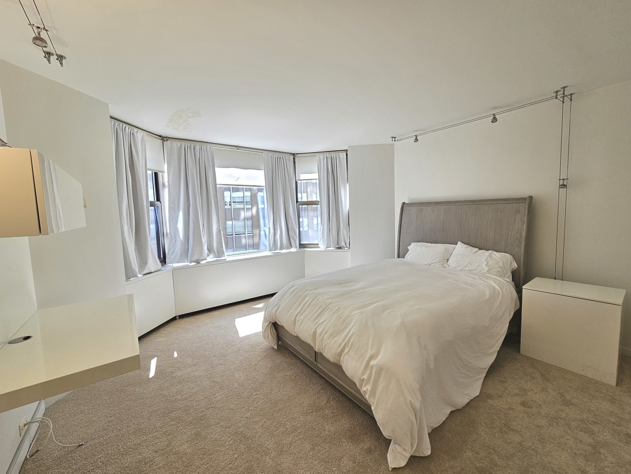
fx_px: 237
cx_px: 316
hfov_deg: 106.2
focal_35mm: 13
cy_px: 237
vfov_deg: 89.9
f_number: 2.2
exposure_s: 1/207
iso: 125
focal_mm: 2.2
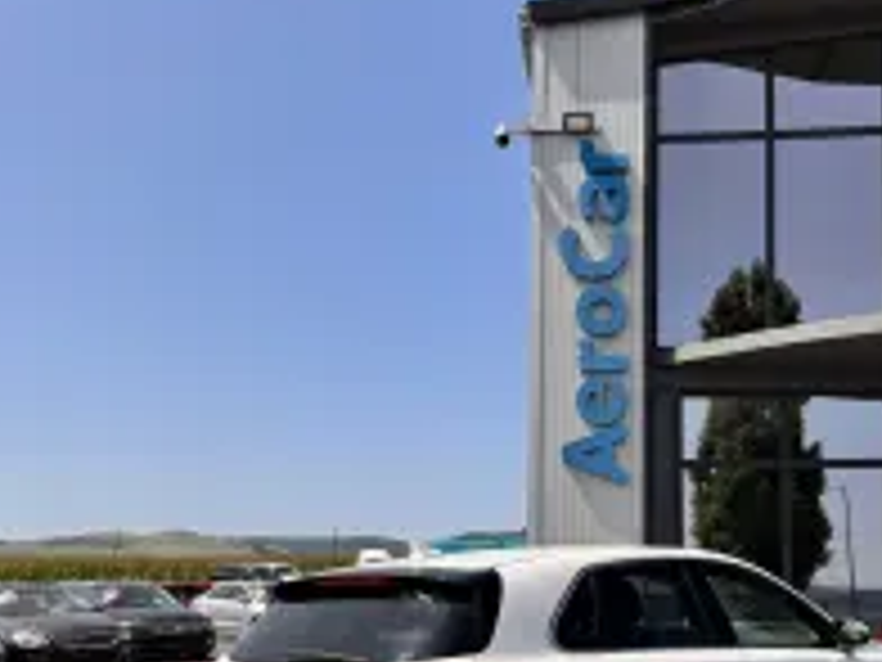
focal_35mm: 44
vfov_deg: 32.5
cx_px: 522
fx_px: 1121
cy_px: 468
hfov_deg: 42.8
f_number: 1.78
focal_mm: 6.76
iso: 80
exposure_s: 1/5814
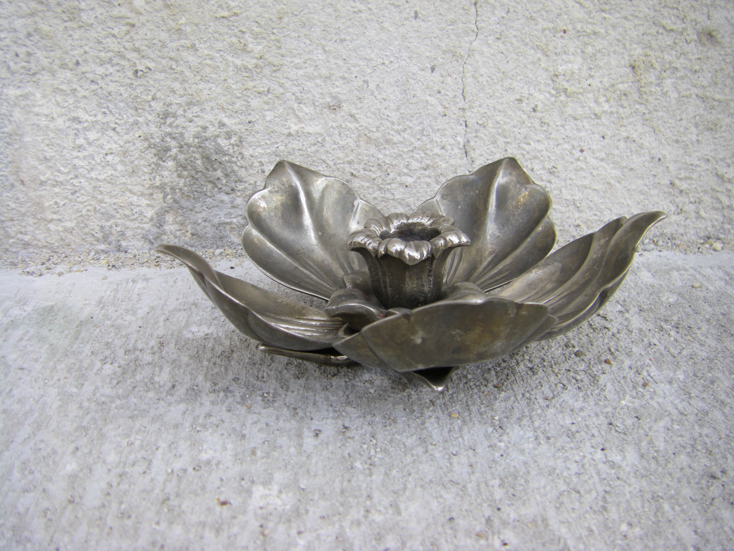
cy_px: 276
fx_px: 806
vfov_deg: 37.7
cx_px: 367
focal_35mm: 38
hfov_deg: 49.0
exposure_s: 1/200
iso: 64
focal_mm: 6.3
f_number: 3.5
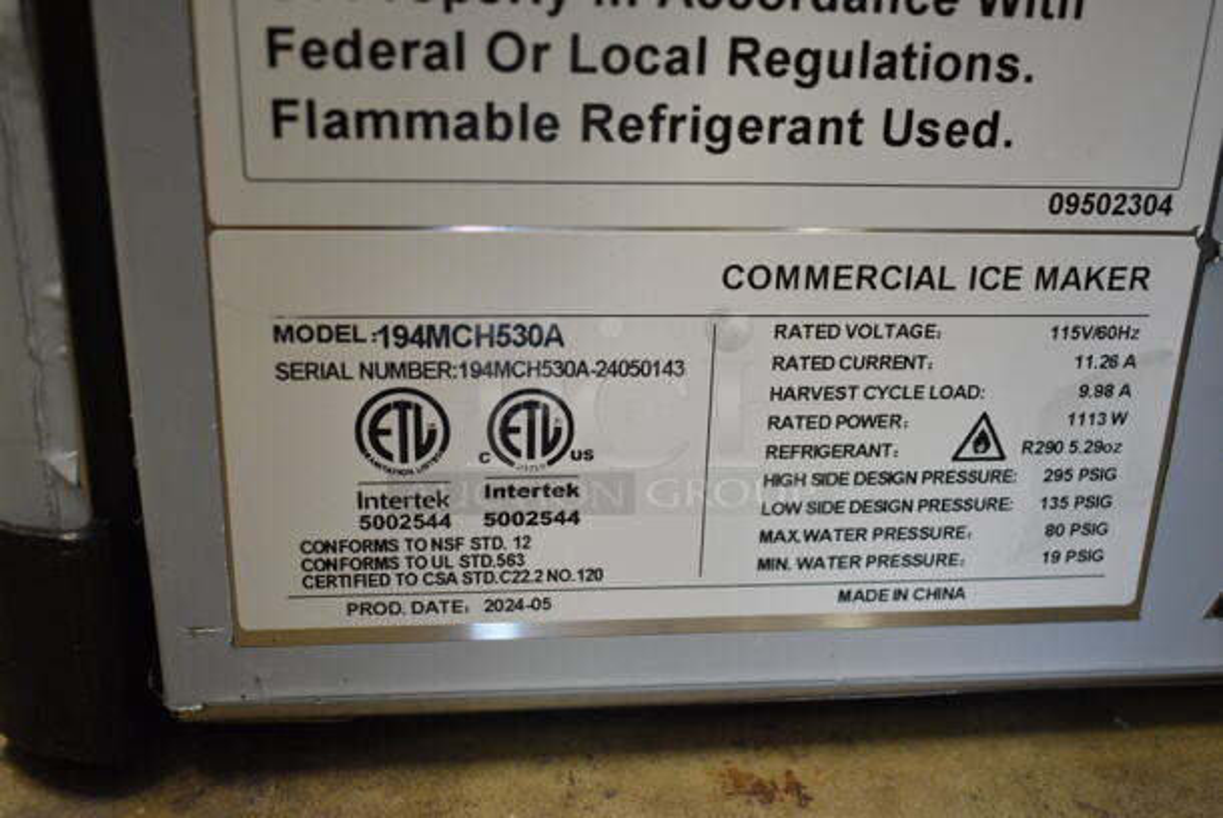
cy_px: 409
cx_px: 612
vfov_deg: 34.3
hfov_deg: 49.5
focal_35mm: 39
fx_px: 1326
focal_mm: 26
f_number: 4
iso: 1250
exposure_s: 1/40
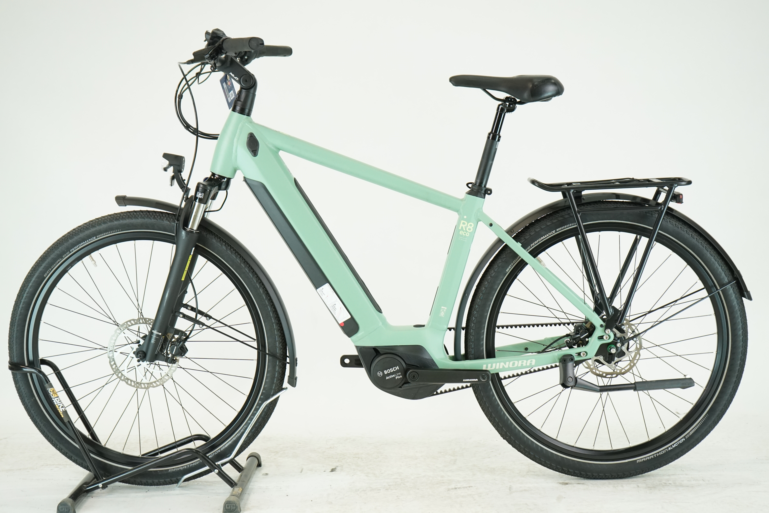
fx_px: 1196
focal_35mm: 56
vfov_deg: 24.2
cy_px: 256
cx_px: 384
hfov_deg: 35.6
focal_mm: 56
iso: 1600
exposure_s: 1/200
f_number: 5.6
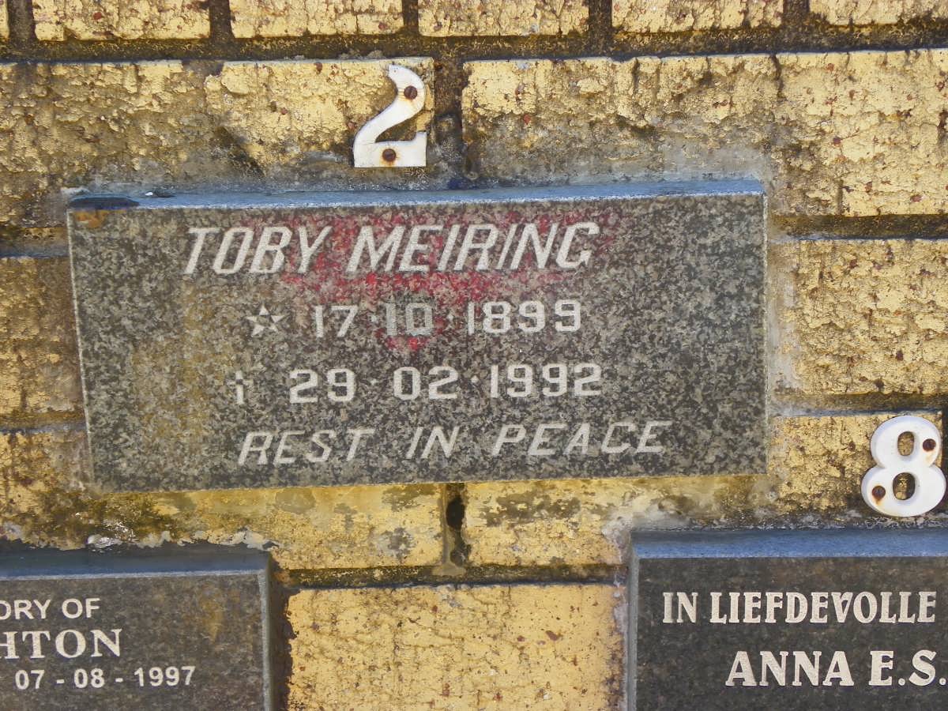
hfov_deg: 25.0
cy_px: 356
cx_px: 474
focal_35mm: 78
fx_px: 2136
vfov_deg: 18.9
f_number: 4
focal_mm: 13.8
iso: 64
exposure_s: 1/50
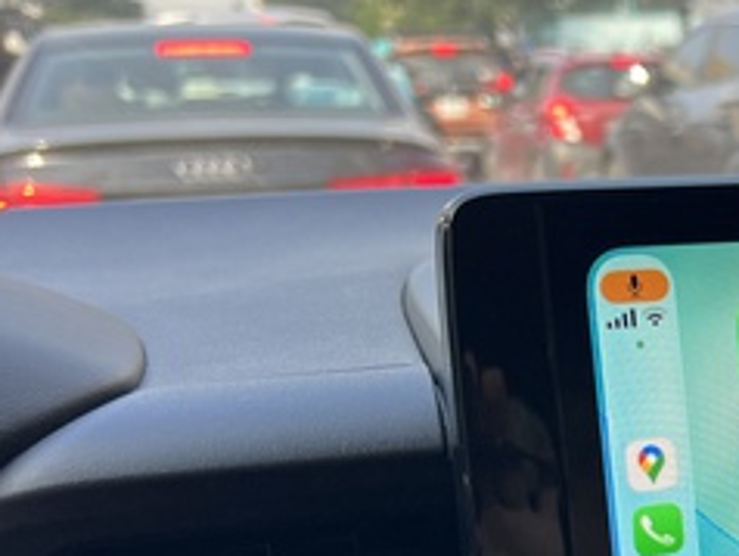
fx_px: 1539
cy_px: 486
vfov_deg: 20.1
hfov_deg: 24.7
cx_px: 863
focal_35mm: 72
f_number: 1.5
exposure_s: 1/219
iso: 40
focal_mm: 5.7
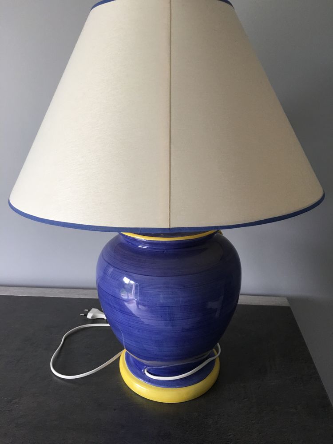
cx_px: 166
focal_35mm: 29
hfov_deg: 48.2
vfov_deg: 61.7
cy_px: 222
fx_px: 372
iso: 64
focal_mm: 4.15
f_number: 2.2
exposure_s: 1/33
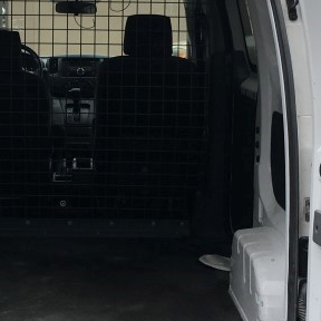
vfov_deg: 19.1
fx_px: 955
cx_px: 72
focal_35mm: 91
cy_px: 127
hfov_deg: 18.9
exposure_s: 1/221
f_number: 2.2
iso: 25
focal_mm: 4.15
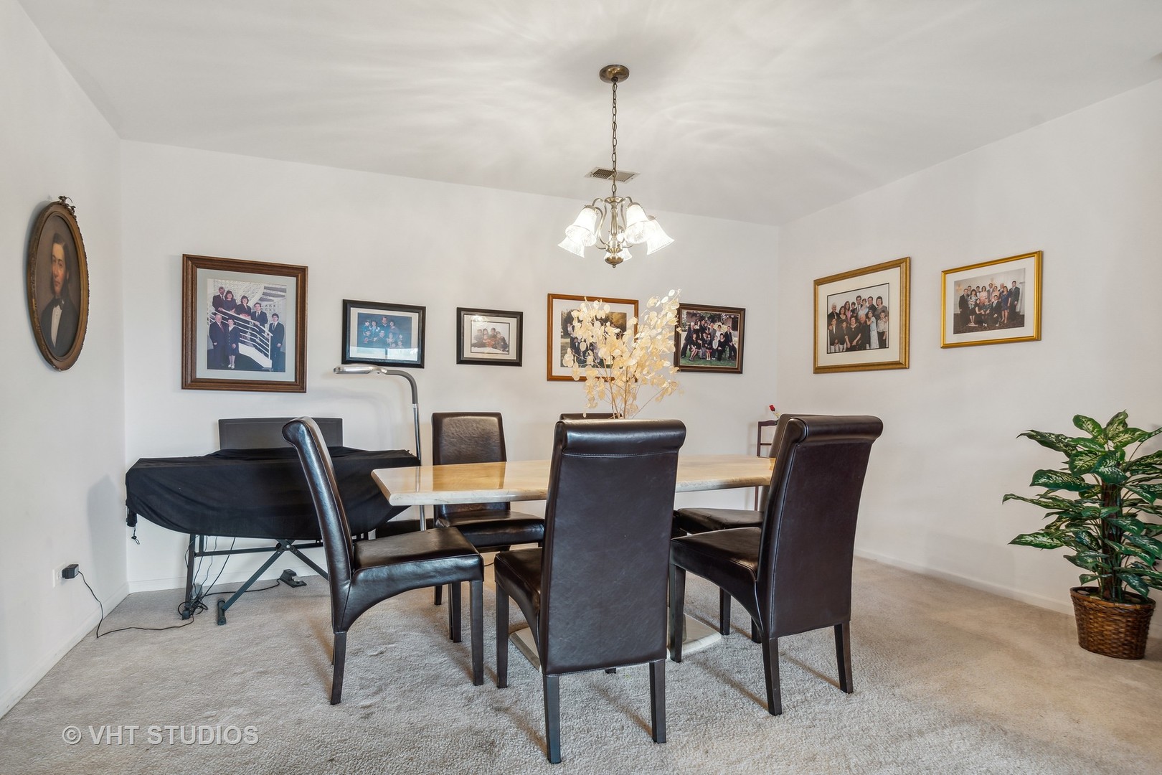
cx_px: 581
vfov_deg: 67.4
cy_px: 388
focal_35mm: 18
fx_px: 581
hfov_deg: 90.0
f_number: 8
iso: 200
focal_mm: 12
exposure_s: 1/15
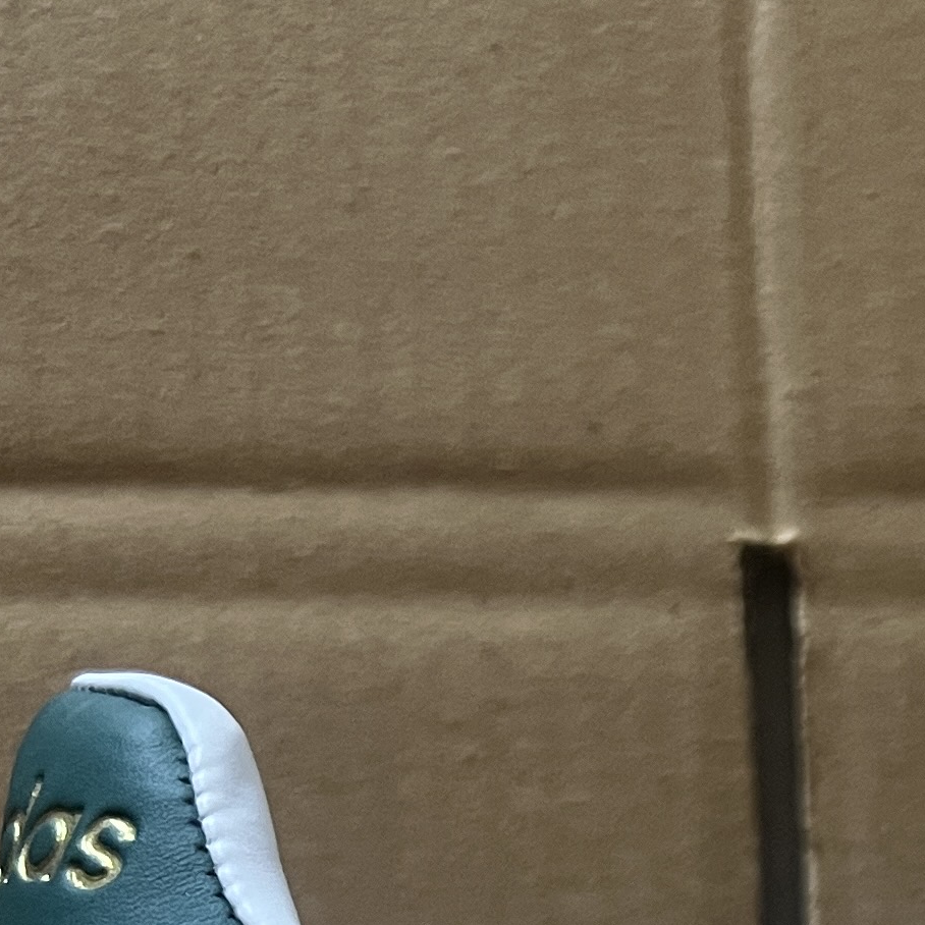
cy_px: 1369
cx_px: 1392
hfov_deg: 15.7
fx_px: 3084
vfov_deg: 15.7
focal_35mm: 102
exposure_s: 1/60
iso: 320
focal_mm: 5.7
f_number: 1.5
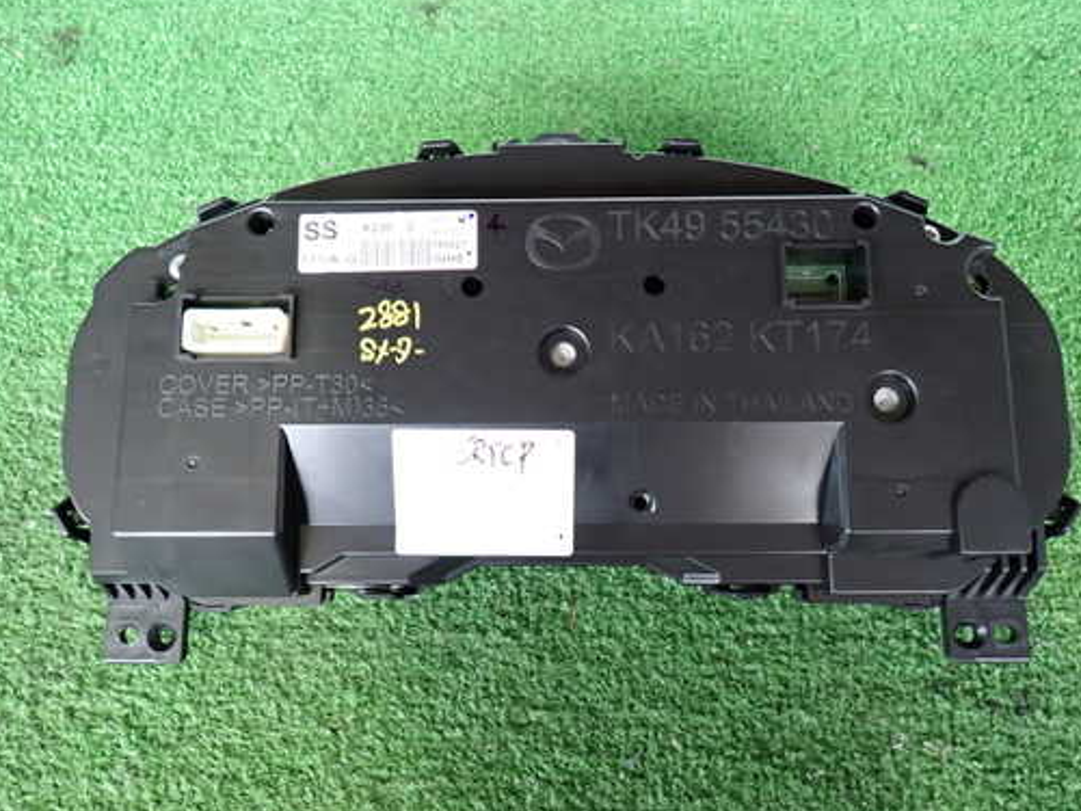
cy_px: 389
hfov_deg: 60.0
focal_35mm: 30
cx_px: 534
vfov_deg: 46.8
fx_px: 937
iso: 250
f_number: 2
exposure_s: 1/30
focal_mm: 4.5
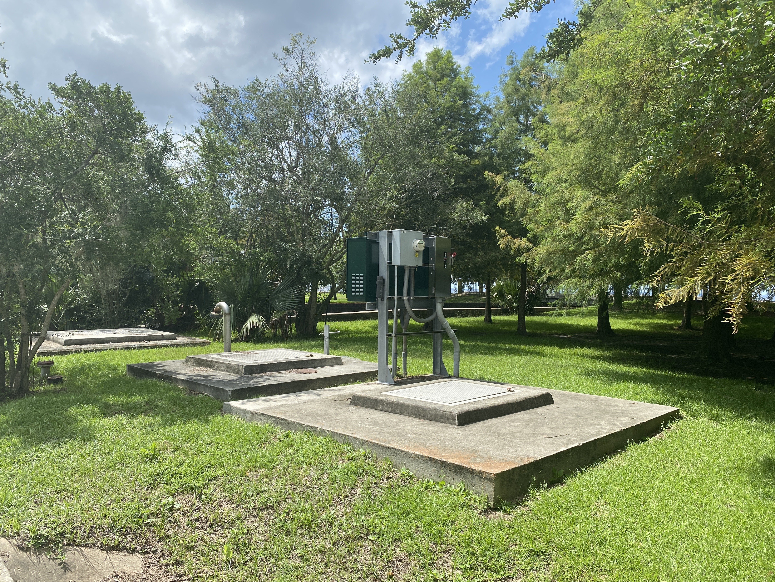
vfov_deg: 53.1
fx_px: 582
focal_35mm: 26
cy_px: 291
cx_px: 388
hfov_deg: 67.3
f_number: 1.8
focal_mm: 4.25
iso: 32
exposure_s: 1/1838
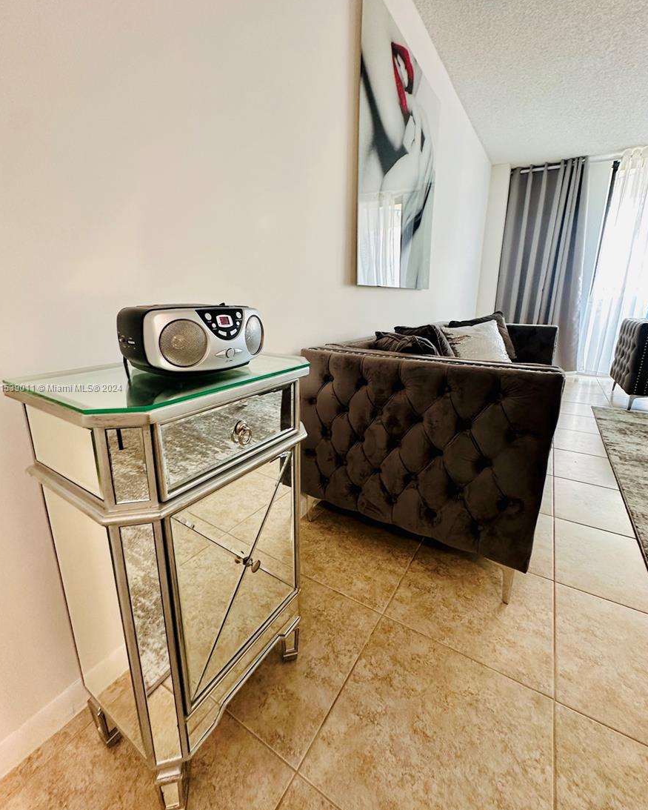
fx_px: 359
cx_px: 319
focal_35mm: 15
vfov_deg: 96.7
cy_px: 388
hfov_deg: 84.1
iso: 200
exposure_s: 1/60
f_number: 2.2
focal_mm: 2.22
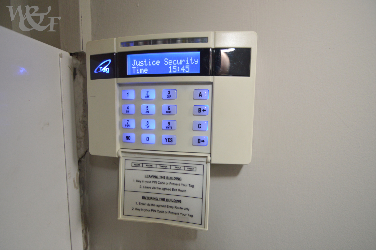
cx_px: 188
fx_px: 157
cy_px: 125
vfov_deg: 77.2
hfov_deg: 100.4
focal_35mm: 15
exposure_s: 1/60
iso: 640
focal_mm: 10
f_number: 3.5
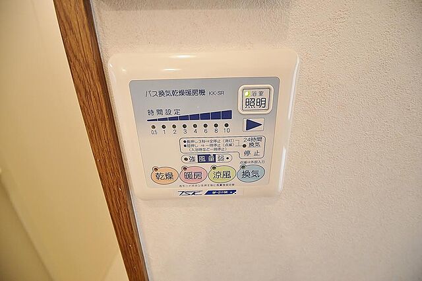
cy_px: 140
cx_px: 211
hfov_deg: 81.3
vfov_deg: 59.4
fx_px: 246
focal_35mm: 21
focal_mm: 14
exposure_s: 1/60
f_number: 5.6
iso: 400
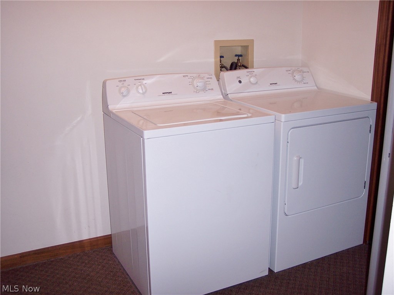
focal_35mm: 39
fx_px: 444
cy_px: 148
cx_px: 197
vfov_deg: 36.8
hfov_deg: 47.9
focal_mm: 8
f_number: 2.8
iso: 100
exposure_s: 1/60
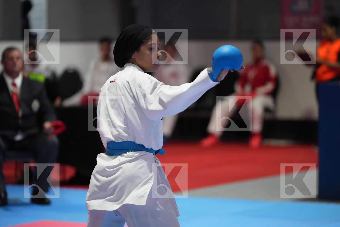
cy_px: 114
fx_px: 1747
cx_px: 170
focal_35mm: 185
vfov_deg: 7.4
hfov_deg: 11.1
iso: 10000
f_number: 2.8
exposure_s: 1/800
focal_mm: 185
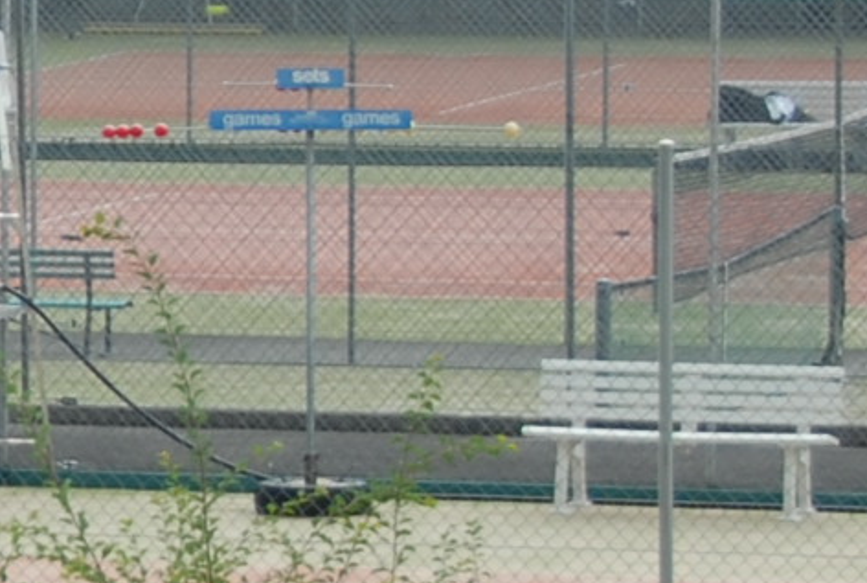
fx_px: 8882
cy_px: 162
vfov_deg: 3.8
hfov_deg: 5.5
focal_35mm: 368
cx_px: -722
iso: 100
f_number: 4.5
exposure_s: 1/125
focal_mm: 40
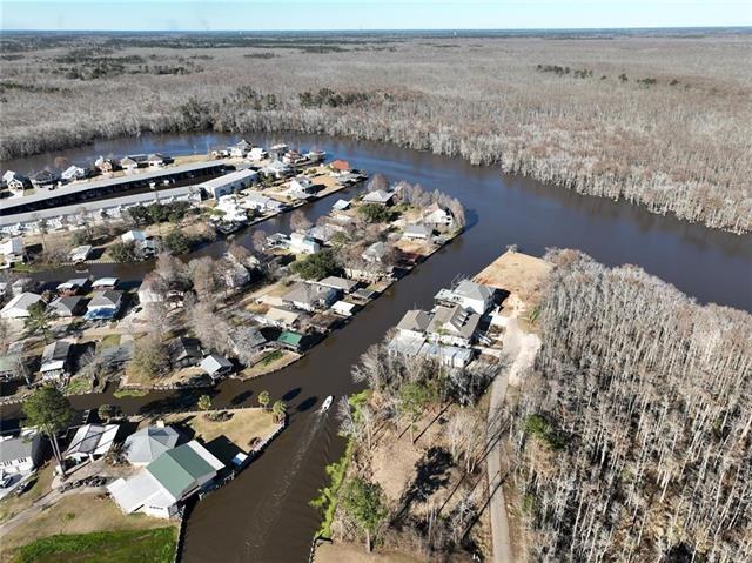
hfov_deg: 71.6
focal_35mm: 24
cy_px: 282
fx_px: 521
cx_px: 376
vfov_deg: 56.8
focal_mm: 12.29
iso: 120
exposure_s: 1/1600
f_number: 2.8
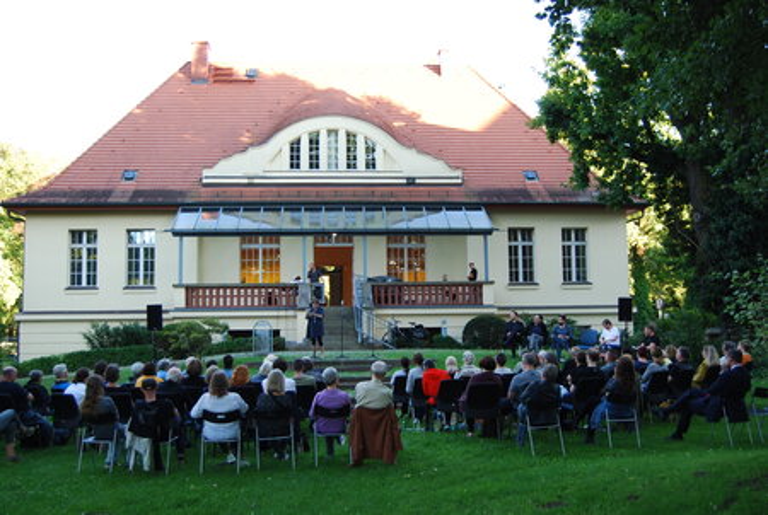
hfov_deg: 49.5
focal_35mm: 39
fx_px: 834
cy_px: 258
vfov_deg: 34.4
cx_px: 384
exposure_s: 1/80
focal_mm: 26
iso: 200
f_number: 4.5
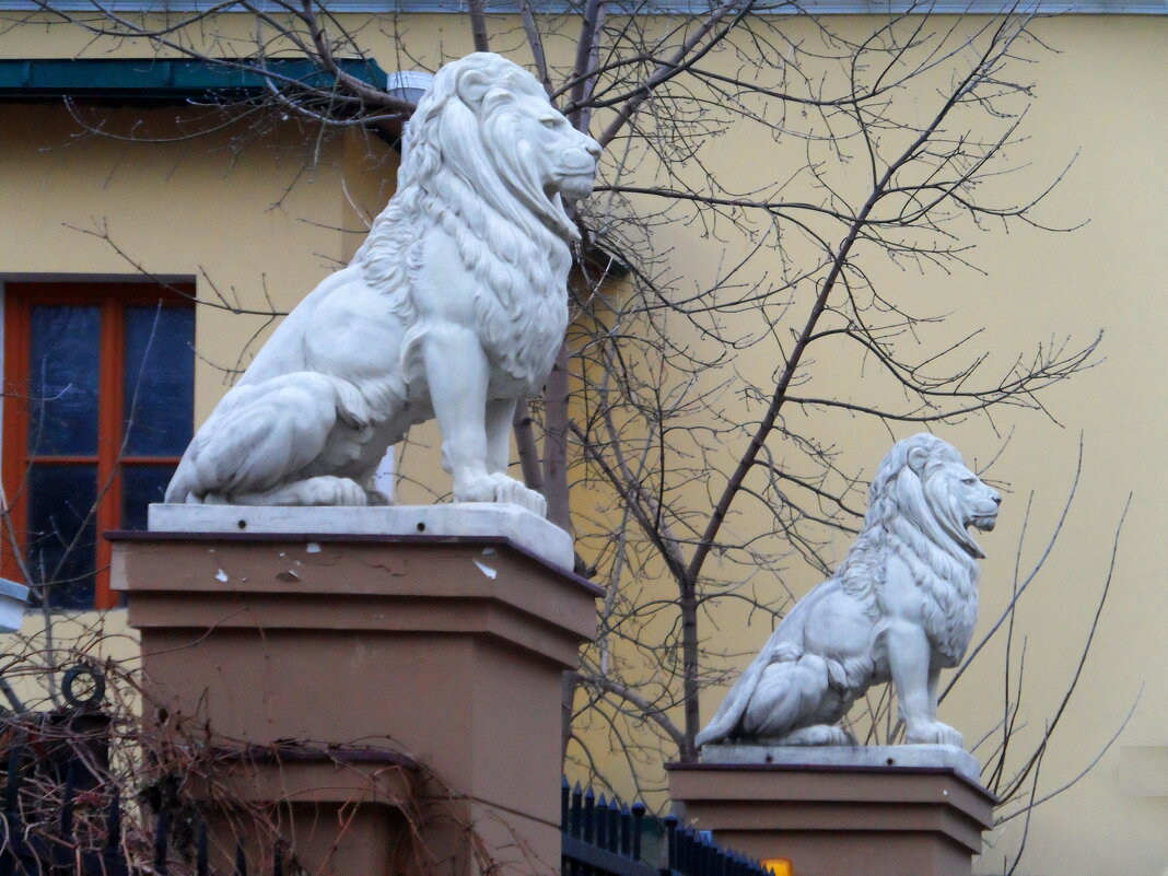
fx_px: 6006
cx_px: 584
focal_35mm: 178
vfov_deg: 8.3
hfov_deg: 11.1
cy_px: 438
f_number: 4.5
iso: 400
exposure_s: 1/20
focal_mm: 28.9
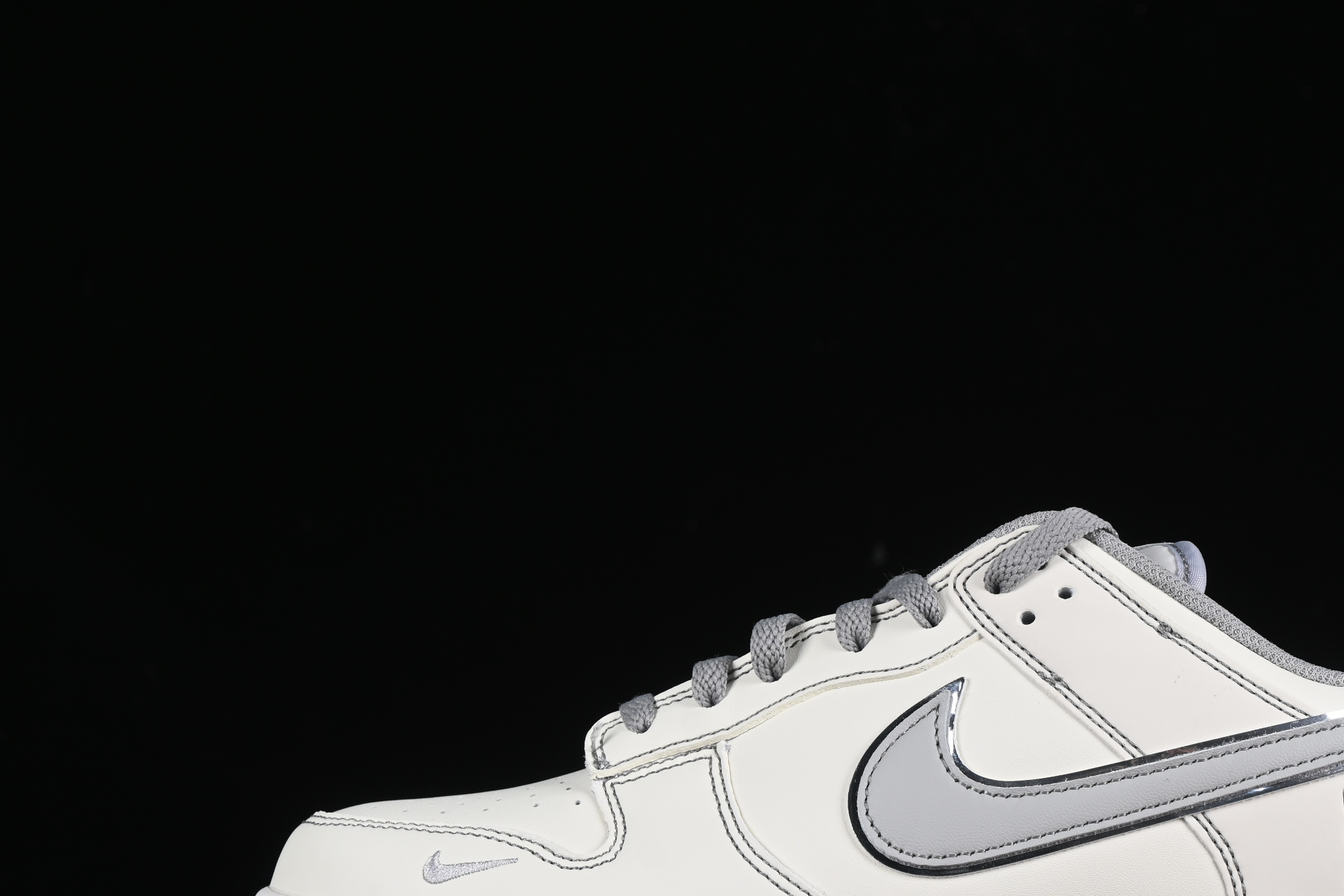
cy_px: 637
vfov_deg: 12.7
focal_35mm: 108
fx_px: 4032
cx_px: 935
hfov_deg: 18.8
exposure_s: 1/80
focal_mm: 50
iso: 160
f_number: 8
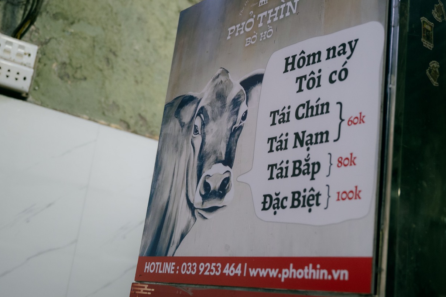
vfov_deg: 27.5
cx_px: 300
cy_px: 118
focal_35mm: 49
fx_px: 605
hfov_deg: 40.0
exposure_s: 1/200
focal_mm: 29.5
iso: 1000
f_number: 2.8
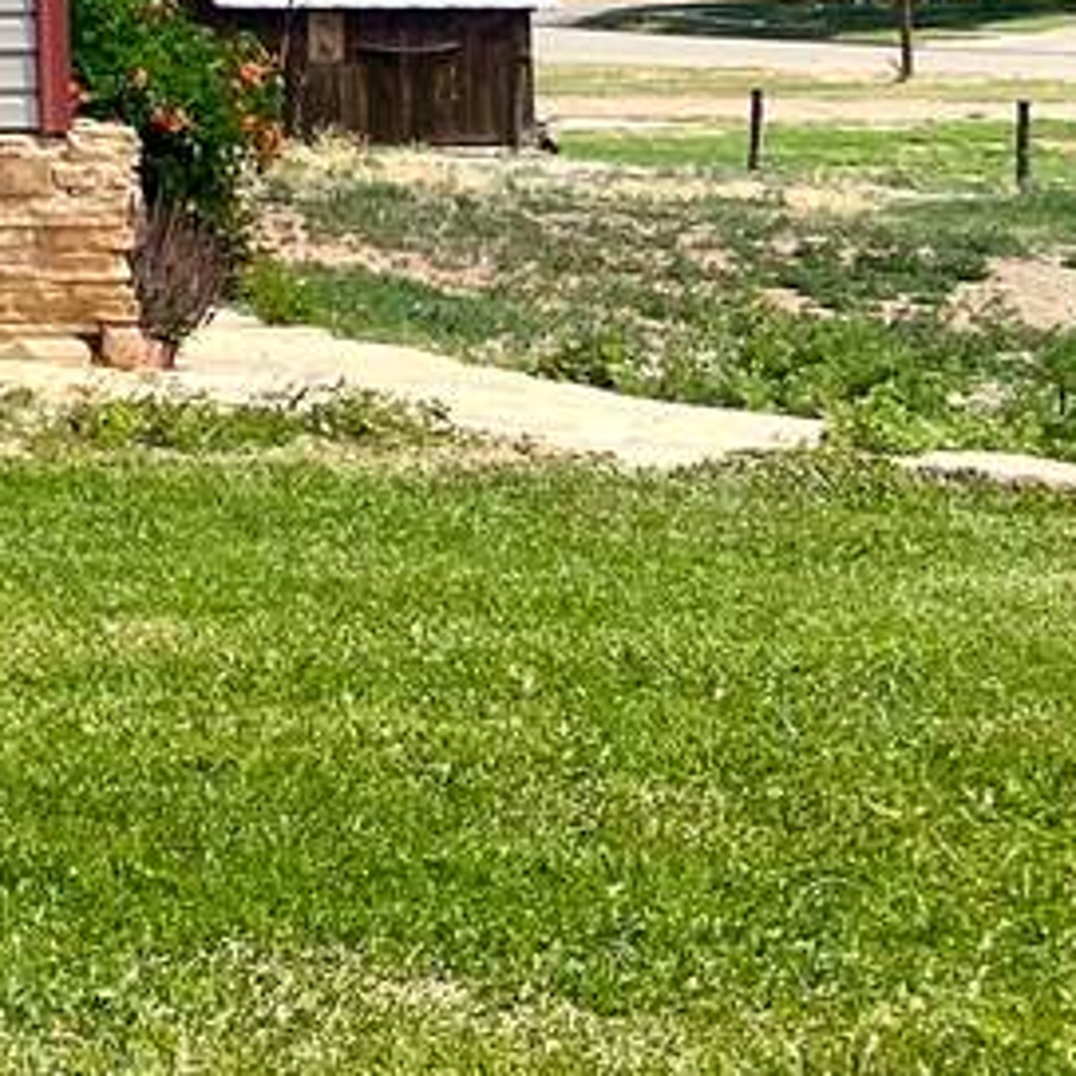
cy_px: -186
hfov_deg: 12.9
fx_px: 3798
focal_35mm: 108
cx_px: -1404
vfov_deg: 15.6
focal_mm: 5.7
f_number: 1.5
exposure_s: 1/3831
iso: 50
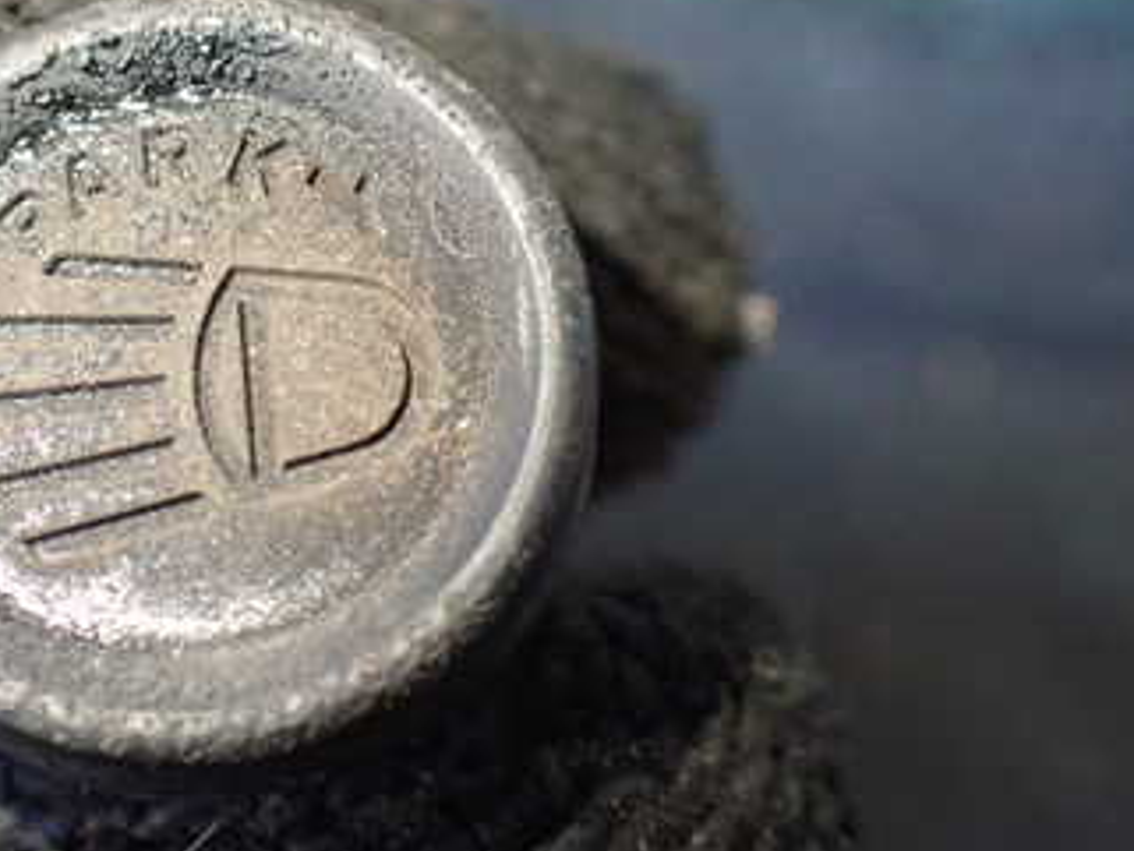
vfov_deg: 26.0
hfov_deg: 33.2
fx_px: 1835
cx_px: 198
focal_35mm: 56
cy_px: 290
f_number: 2.3
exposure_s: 1/125
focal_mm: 5.4
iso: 640
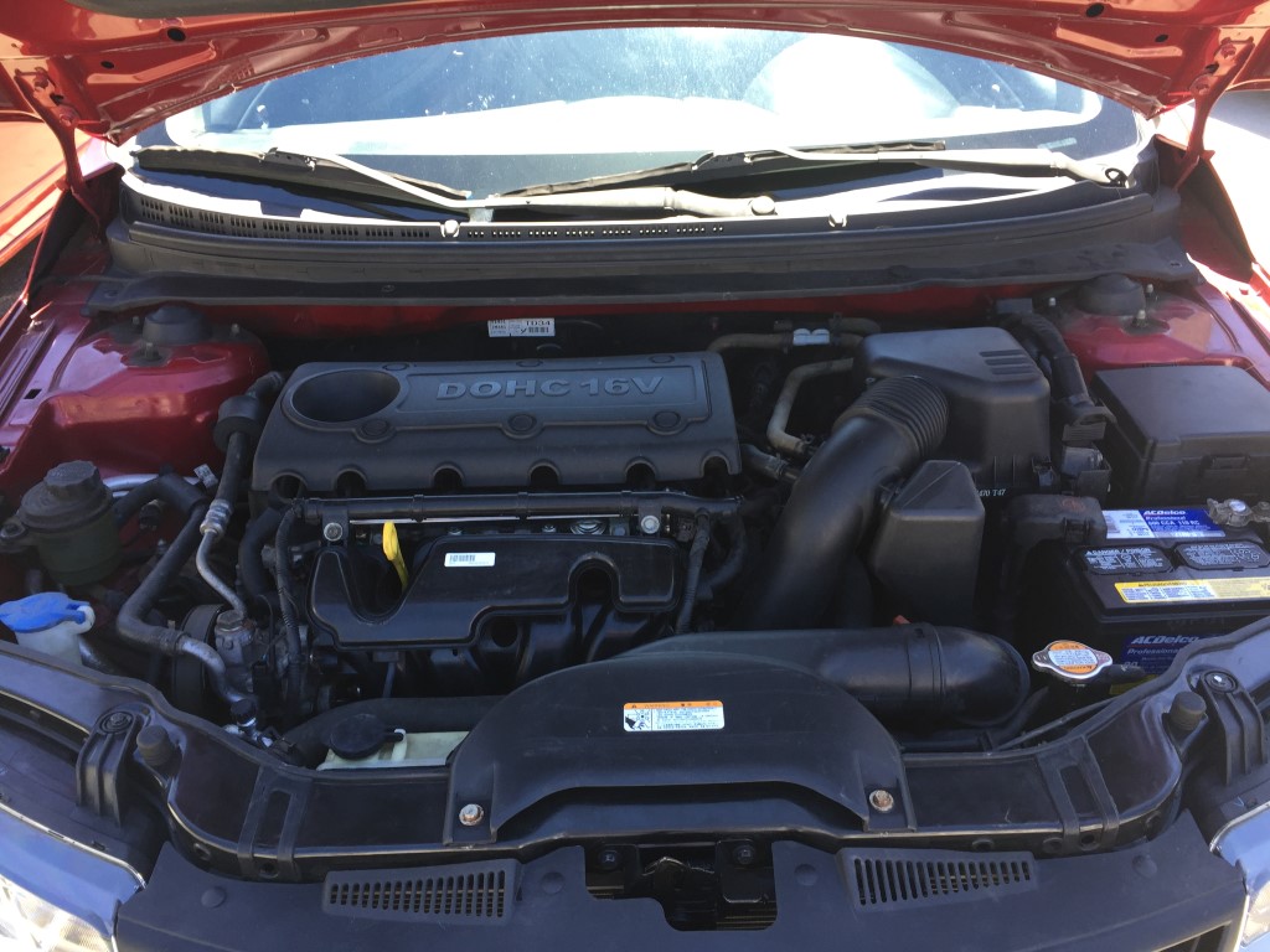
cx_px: 635
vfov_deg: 48.2
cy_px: 476
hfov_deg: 61.7
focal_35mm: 29
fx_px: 1064
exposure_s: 1/120
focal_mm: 4.15
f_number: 2.2
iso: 32
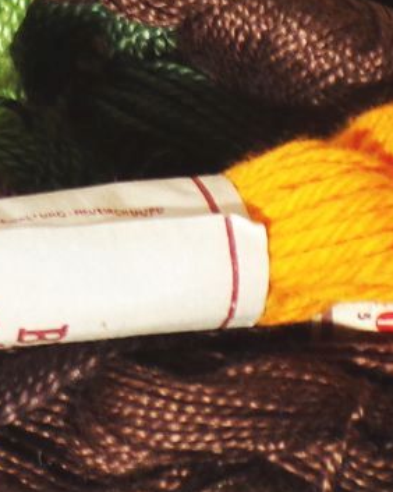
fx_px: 3638
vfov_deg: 7.7
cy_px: 166
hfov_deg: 6.2
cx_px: 306
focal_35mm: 250
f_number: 3.5
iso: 80
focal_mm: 8.7
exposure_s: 1/45
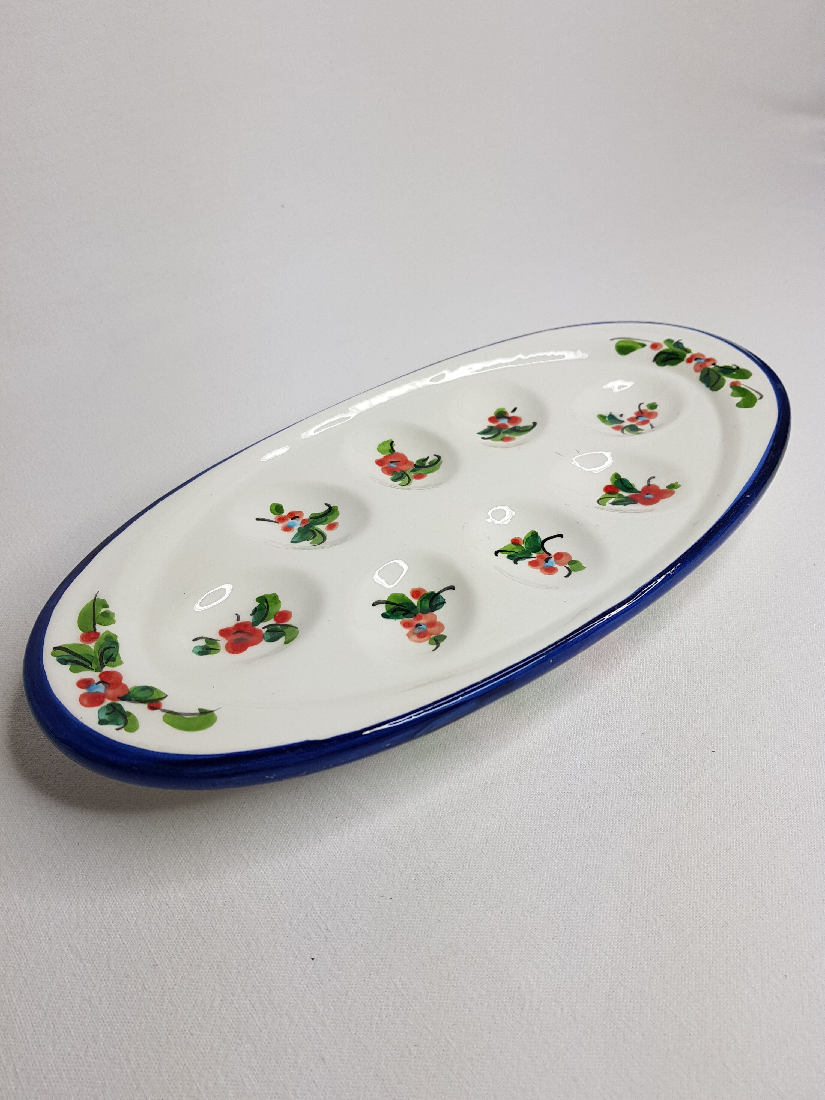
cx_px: 412
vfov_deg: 67.3
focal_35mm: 26
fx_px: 826
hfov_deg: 53.1
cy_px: 550
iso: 40
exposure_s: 1/211
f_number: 1.7
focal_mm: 4.2
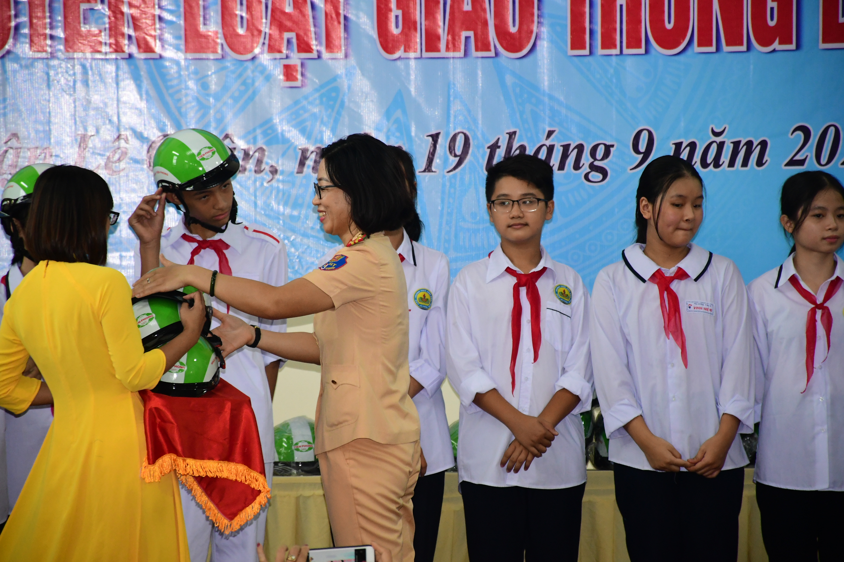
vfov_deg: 6.5
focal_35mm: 210
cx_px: 422
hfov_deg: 9.8
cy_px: 281
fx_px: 4923
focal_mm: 140
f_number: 5.6
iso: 2000
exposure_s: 1/200
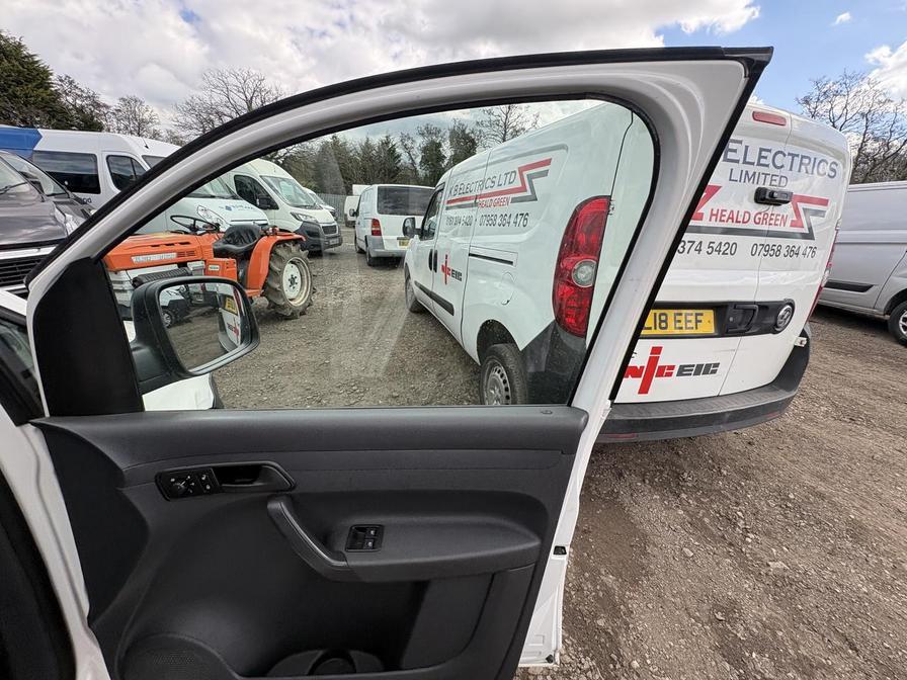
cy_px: 340
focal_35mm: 14
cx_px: 454
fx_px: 367
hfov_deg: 102.1
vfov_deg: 85.7
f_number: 2.2
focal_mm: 2.22
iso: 40
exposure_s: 1/448
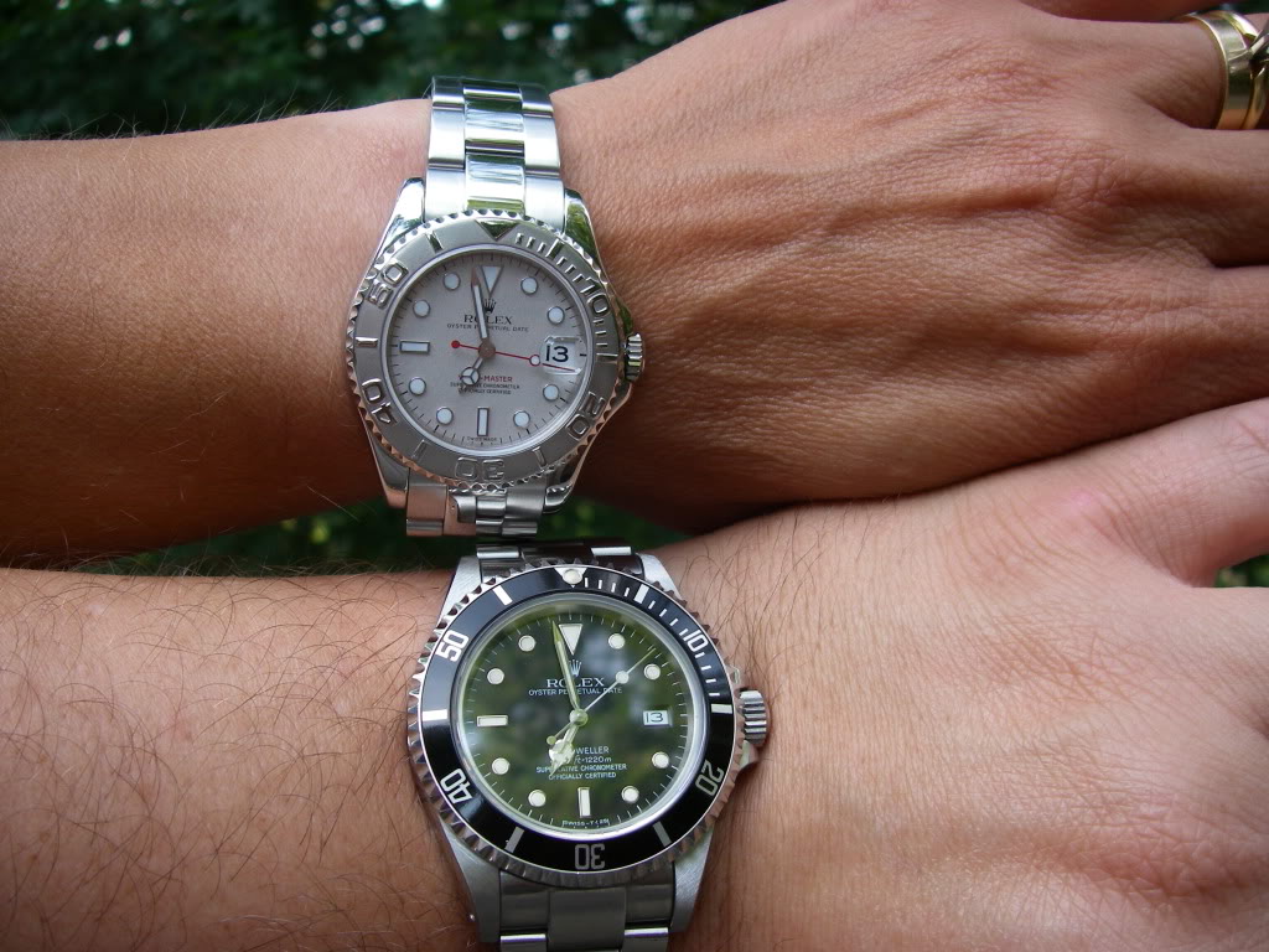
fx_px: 1393
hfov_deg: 49.0
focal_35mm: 38
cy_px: 476
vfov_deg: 37.7
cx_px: 634
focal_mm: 6.3
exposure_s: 1/50
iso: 64
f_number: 3.3
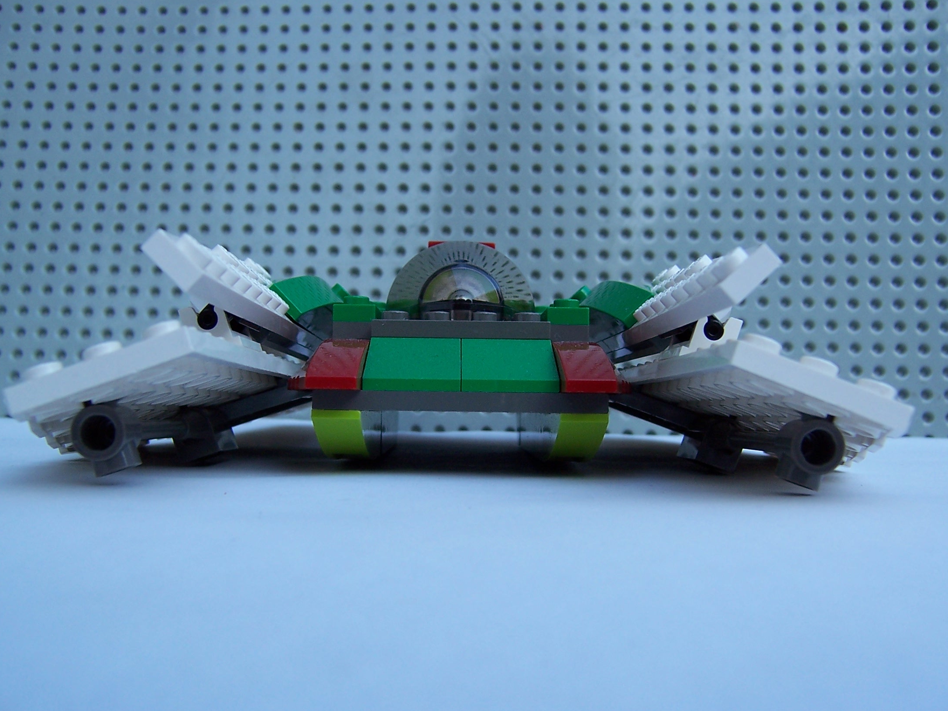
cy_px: 367
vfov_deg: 40.7
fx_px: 959
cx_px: 464
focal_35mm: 35
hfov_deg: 52.6
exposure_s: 1/250
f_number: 3.4
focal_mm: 5.5
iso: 80
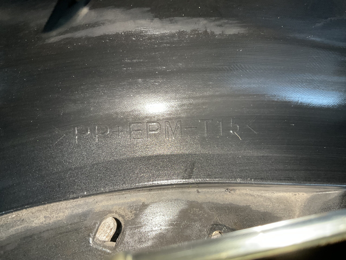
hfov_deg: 61.7
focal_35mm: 29
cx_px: 173
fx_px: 290
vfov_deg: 48.2
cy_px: 130
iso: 250
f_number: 1.8
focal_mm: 3
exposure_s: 1/50
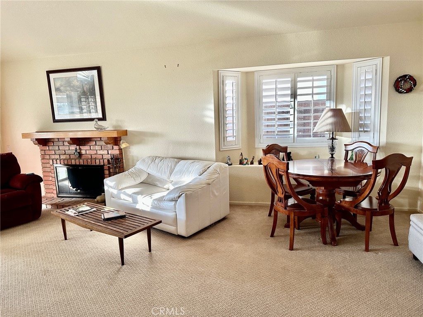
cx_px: 212
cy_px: 158
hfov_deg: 71.6
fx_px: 293
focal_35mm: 24
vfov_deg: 56.8
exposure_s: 1/120
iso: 200
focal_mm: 6.86
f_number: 1.78
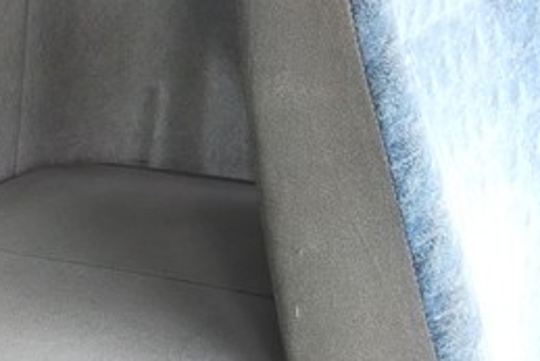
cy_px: 480
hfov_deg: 24.4
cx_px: -63
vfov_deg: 16.7
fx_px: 1156
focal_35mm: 77
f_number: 2.2
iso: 64
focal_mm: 4
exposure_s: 1/60
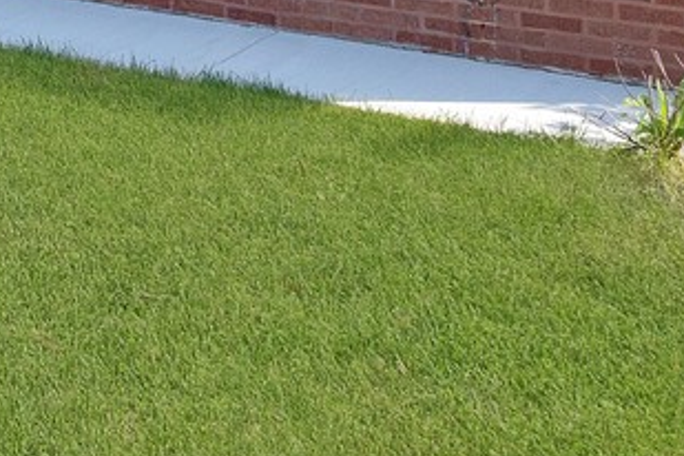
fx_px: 1596
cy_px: -487
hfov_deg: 19.8
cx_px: -432
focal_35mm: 84
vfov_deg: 13.6
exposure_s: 1/800
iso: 800
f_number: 10
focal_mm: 16
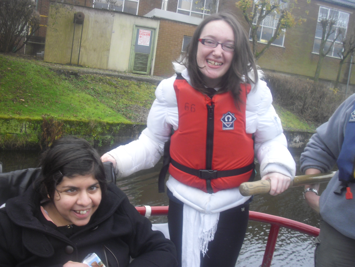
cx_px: 178
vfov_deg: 37.7
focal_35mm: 38
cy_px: 134
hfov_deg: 49.0
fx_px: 390
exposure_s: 1/80
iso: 100
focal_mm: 6.2
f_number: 2.8
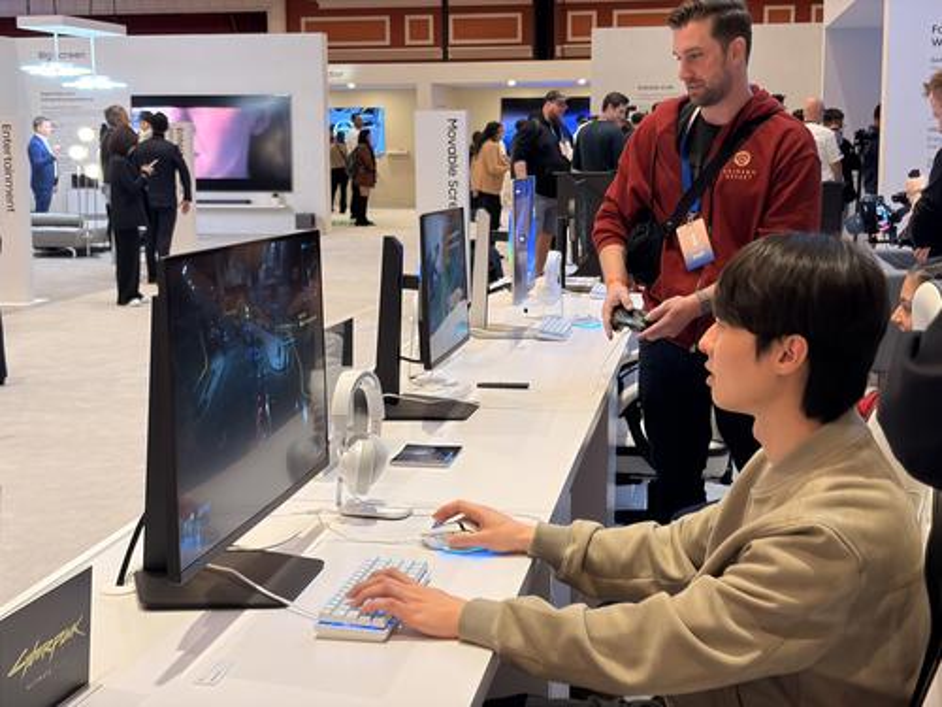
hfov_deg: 36.8
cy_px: 354
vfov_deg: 28.0
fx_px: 1415
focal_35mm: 52
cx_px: 471
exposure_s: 1/41
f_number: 1.6
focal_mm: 5.96
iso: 80
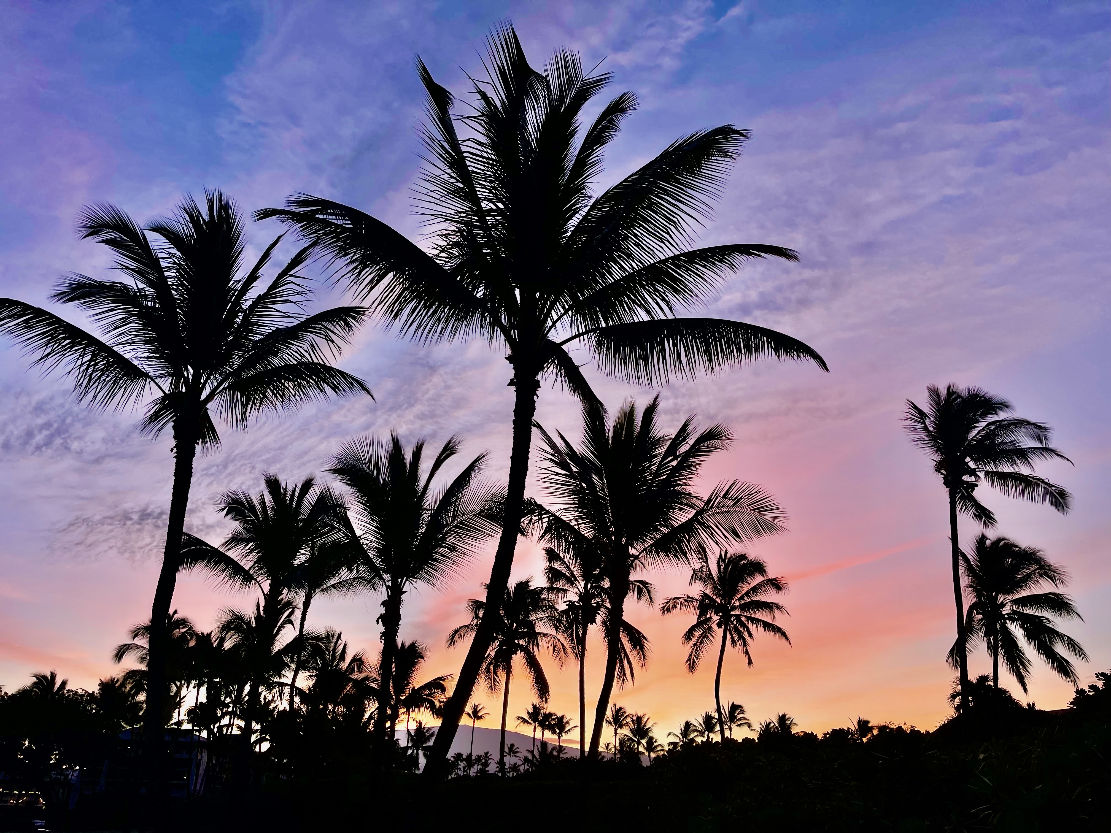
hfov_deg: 69.4
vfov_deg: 54.9
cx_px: 556
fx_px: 802
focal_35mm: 25
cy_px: 416
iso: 50
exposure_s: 1/121
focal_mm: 5.1
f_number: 1.6
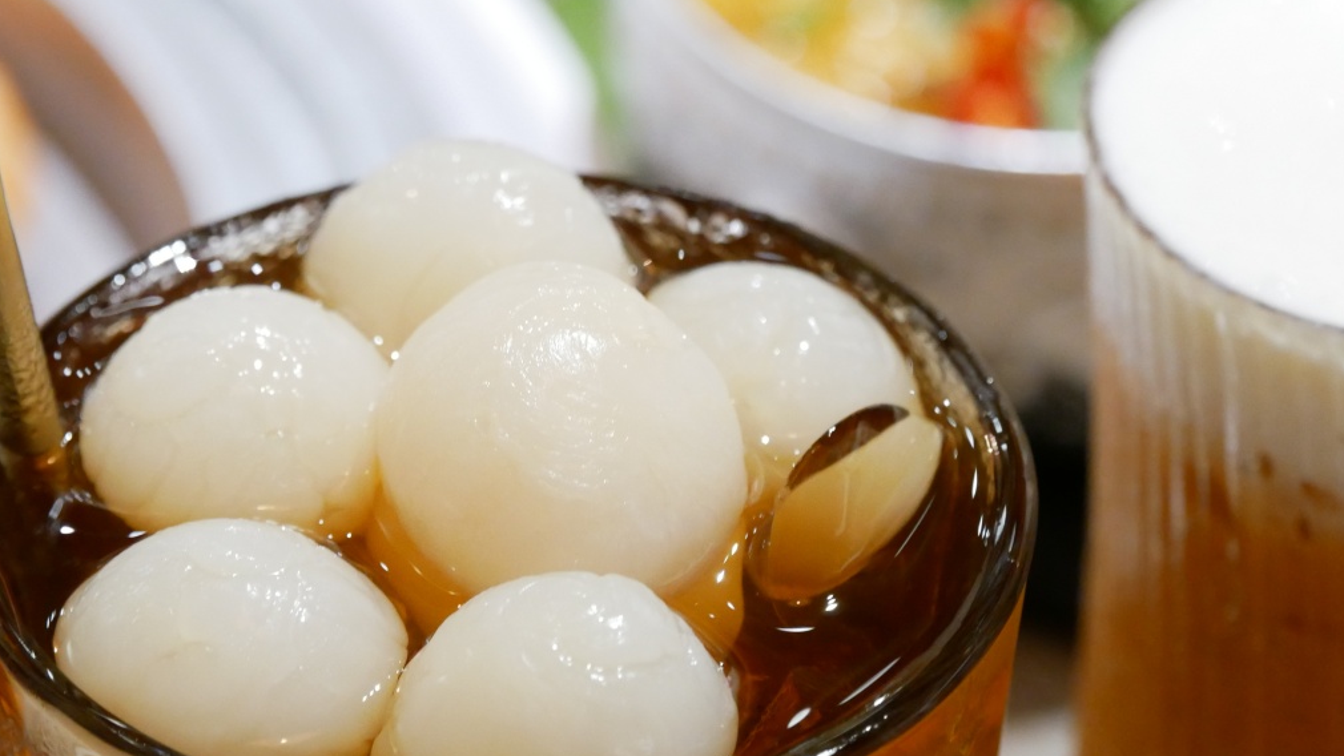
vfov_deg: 7.7
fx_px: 5630
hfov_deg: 13.6
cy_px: 521
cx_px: 564
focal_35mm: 158
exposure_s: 1/60
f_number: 5.2
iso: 3200
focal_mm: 61
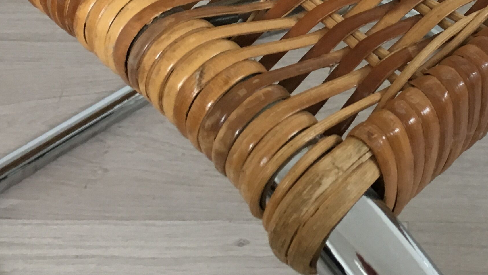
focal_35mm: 75
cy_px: -97
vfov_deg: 15.2
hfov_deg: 27.2
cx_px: 439
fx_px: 970
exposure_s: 1/33
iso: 100
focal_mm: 4.15
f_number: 2.2
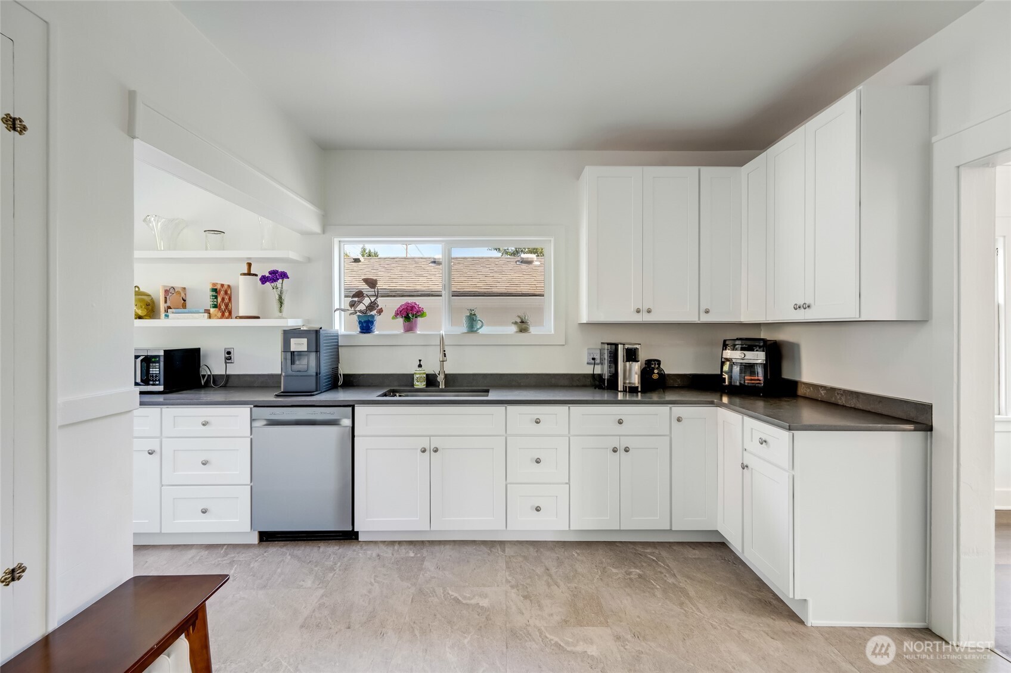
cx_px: 506
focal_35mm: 16
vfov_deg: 72.0
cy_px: 336
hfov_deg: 95.0
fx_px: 463
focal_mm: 16.5
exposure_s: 1/400
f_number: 9
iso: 400
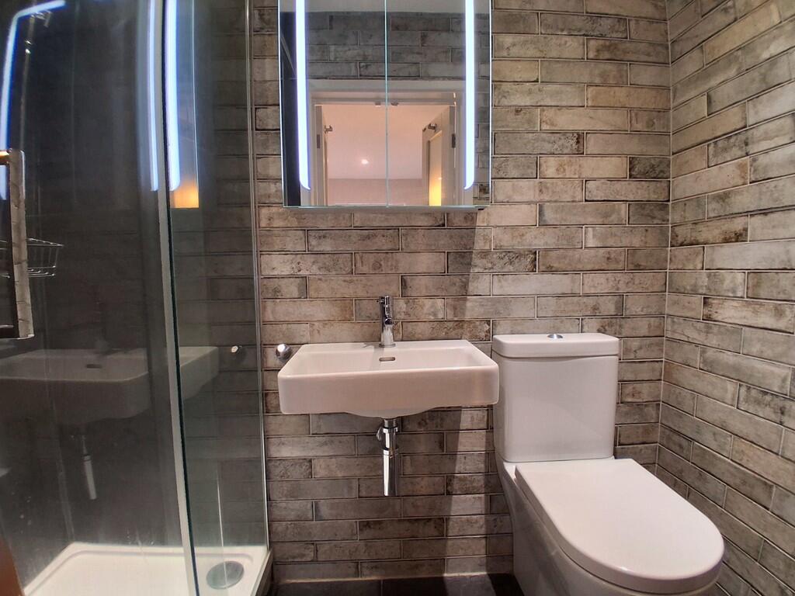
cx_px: 398
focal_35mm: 17
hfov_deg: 91.0
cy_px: 298
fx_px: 390
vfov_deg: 74.7
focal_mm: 1.4
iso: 160
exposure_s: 1/50
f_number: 2.2
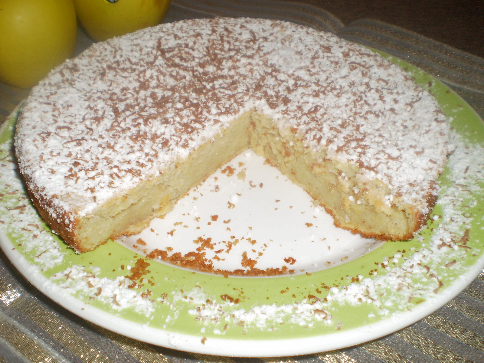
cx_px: 242
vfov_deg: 39.7
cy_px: 182
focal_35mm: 36
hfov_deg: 51.4
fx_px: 503
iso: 125
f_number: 3.1
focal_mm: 6.3
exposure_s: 1/30
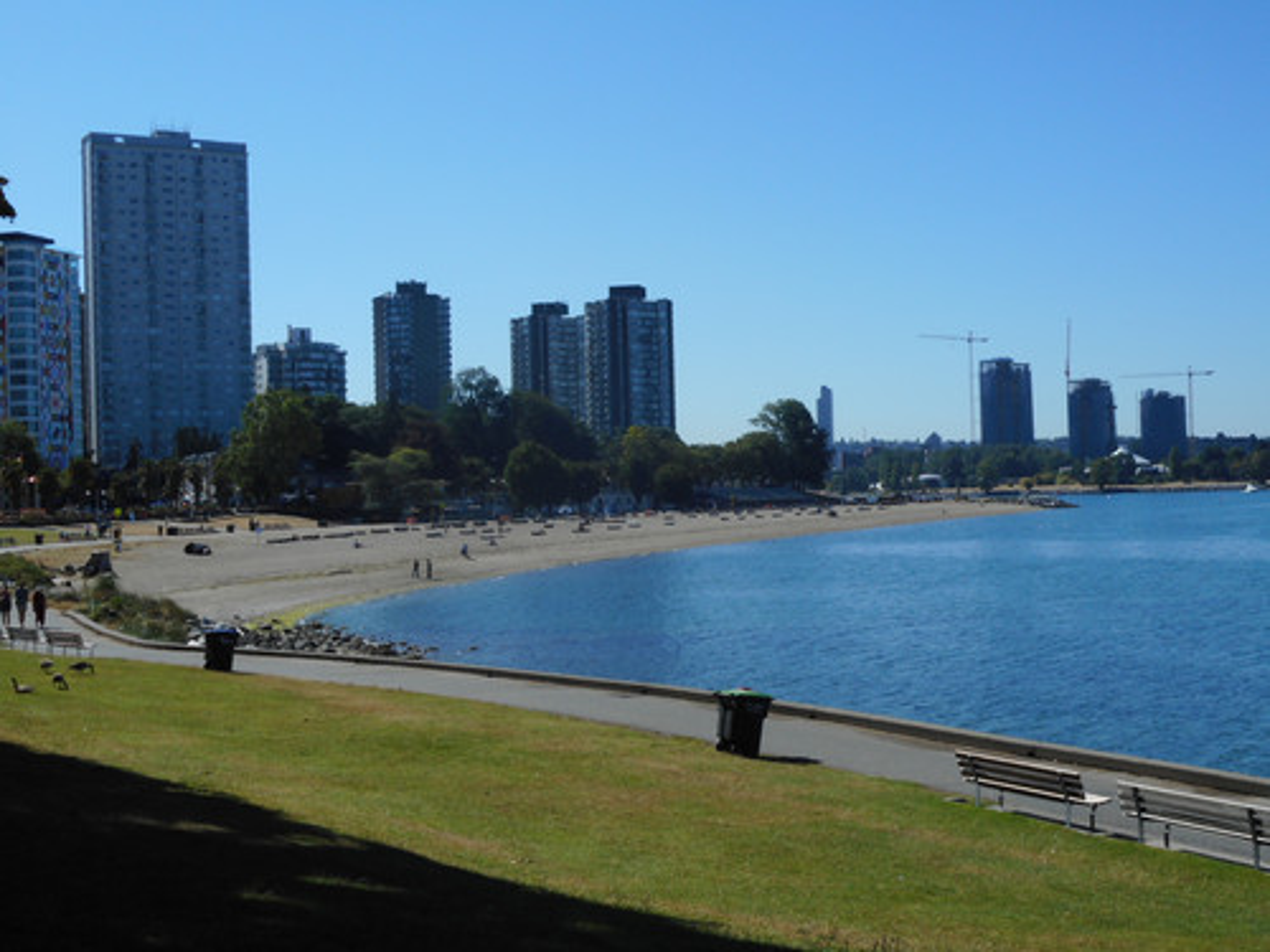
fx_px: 1871
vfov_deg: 28.6
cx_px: 635
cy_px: 476
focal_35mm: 51
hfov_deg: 37.5
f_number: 4.9
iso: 80
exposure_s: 1/640
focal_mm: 9.1
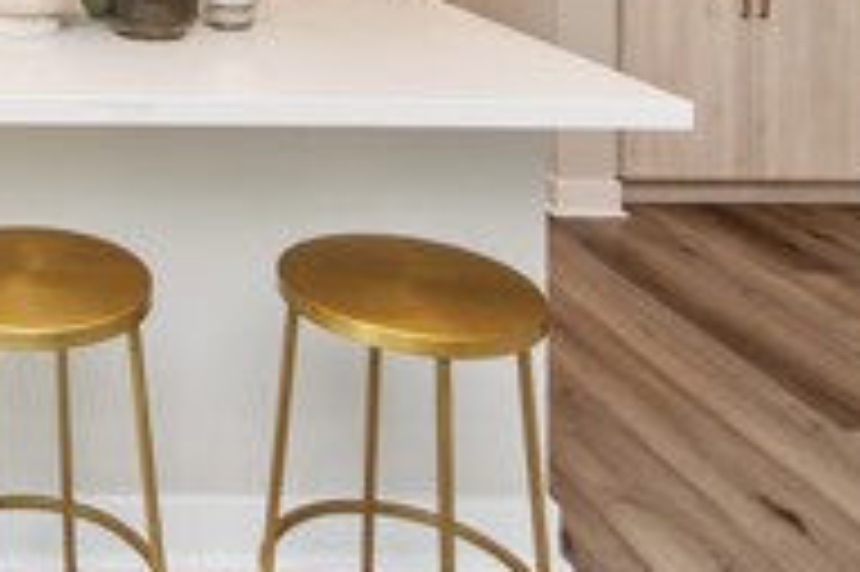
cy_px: -185
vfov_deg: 24.6
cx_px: -45
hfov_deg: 36.6
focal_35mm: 47
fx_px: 1122
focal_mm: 14
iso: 200
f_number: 4.5
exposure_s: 1/80
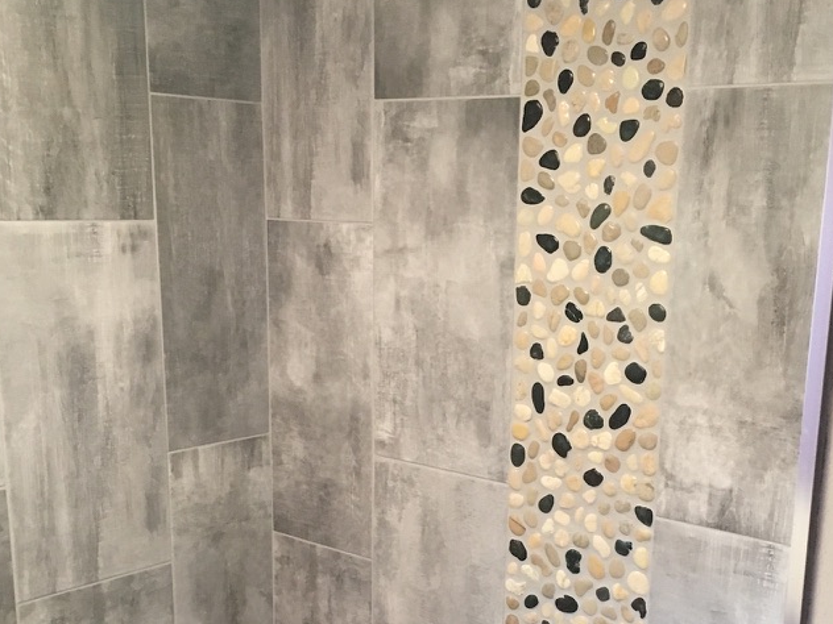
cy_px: 487
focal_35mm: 47
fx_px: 1131
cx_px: 449
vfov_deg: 30.2
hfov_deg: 40.4
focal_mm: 4.15
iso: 200
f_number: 2.2
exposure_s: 1/24
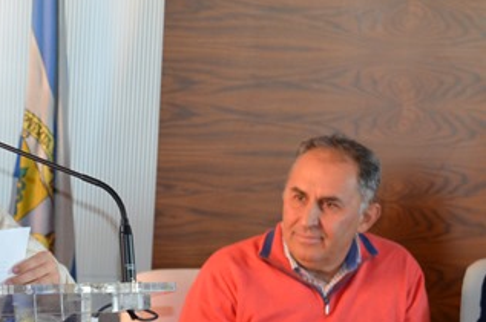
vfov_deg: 11.8
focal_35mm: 115
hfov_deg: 17.5
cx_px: 14
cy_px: 239
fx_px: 1549
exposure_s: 1/60
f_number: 4.8
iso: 1250
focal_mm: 38
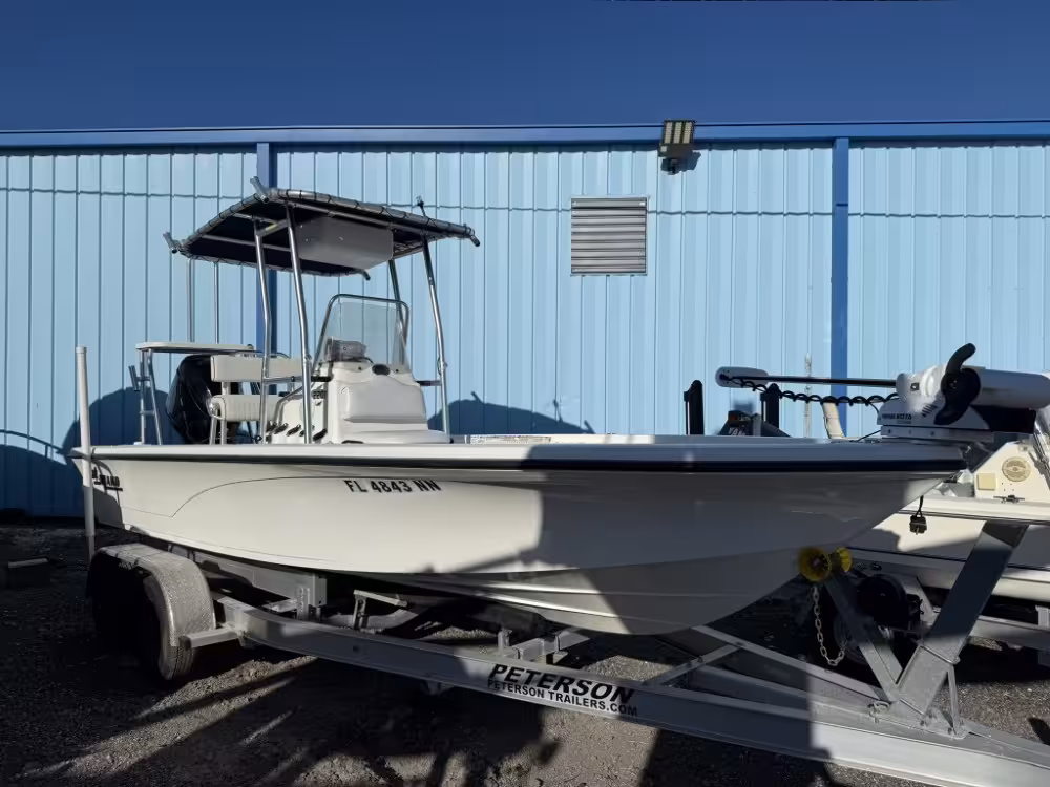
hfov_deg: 71.6
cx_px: 525
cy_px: 394
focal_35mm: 24
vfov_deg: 56.8
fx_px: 728
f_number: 1.78
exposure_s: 1/14286
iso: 64
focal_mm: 6.76
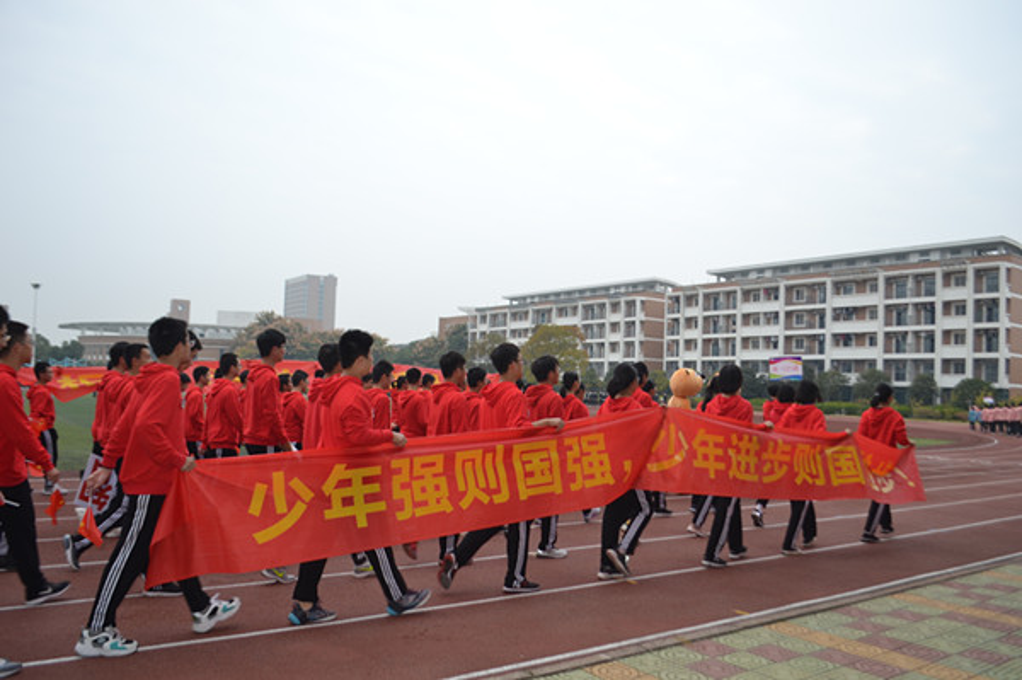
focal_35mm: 27
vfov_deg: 47.9
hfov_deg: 67.4
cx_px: 511
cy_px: 340
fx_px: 766
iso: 100
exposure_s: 1/125
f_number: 4
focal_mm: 18
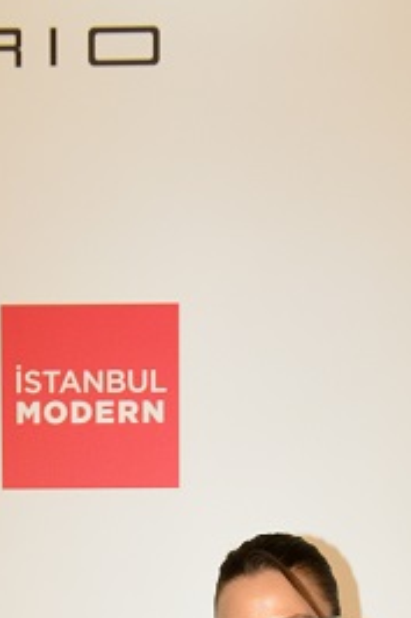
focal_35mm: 143
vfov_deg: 12.9
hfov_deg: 9.6
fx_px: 2452
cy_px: 1157
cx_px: 279
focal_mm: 38
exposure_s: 1/250
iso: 640
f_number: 5.6
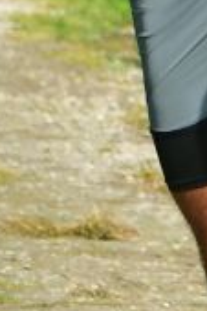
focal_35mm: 764
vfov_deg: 2.7
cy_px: -7
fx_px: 6602
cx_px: 253
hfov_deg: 1.8
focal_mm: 90
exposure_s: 1/5000
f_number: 4.5
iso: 800
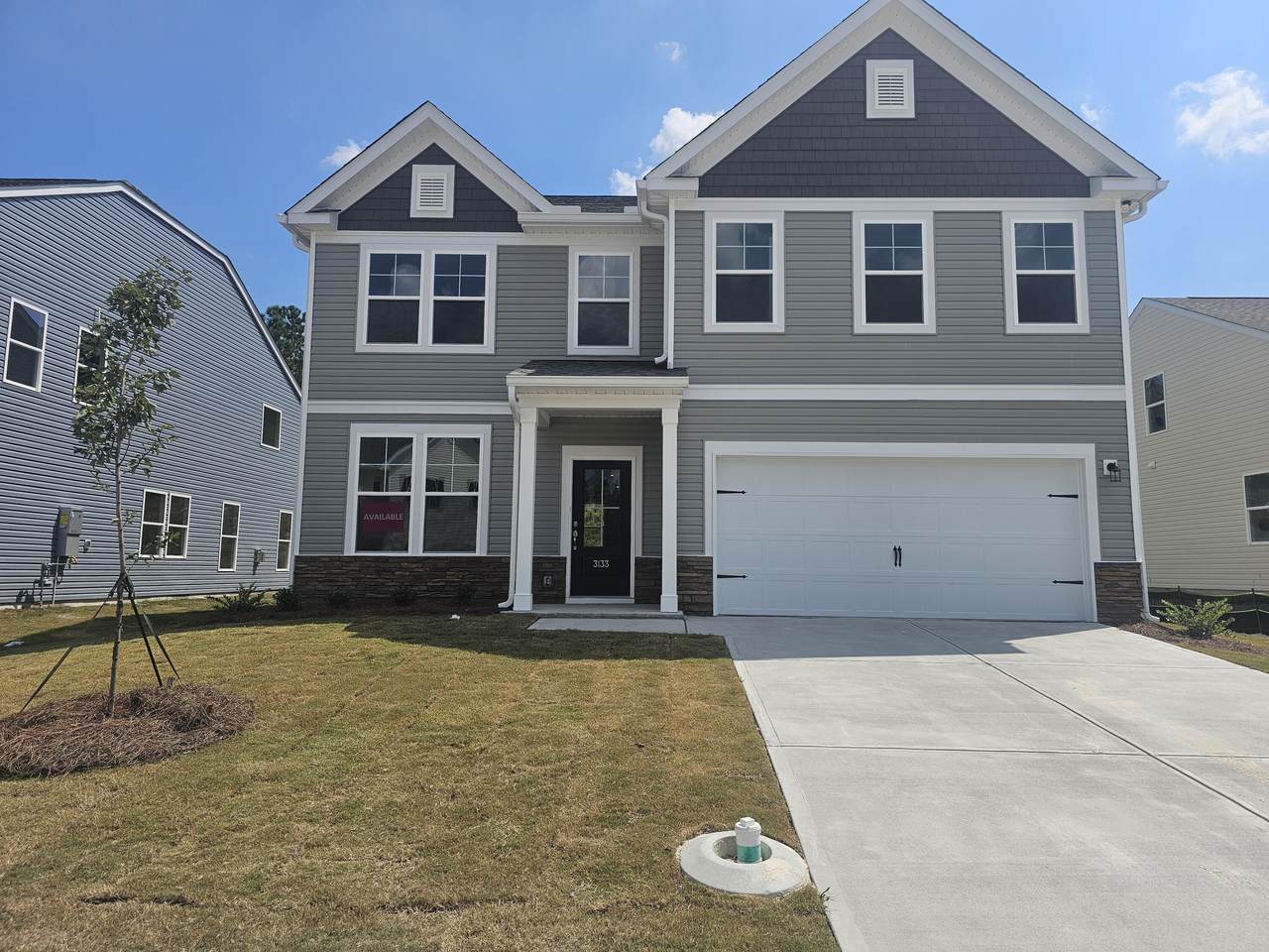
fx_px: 843
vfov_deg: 58.9
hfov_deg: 73.9
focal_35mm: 23
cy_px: 476
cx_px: 634
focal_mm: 6.3
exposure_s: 1/1571
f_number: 1.7
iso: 12
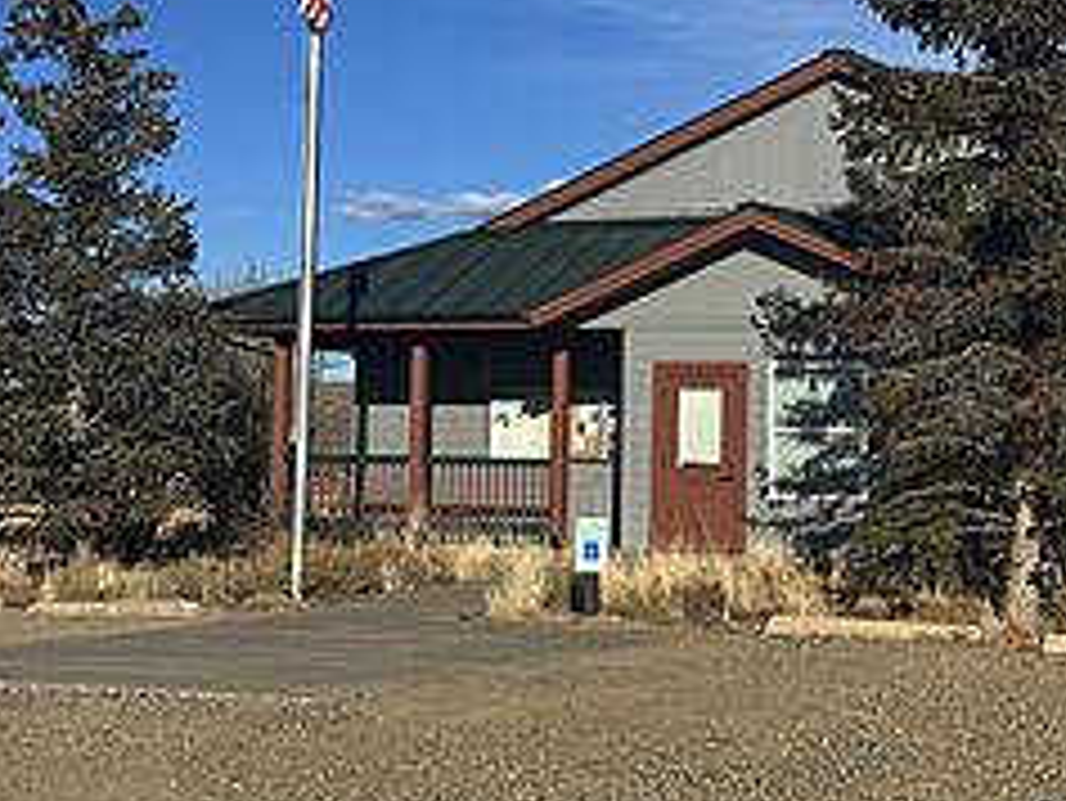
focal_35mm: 81
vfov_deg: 18.1
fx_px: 2496
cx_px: 742
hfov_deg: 24.0
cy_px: 171
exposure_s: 1/5882
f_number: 1.78
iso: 64
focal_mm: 6.86
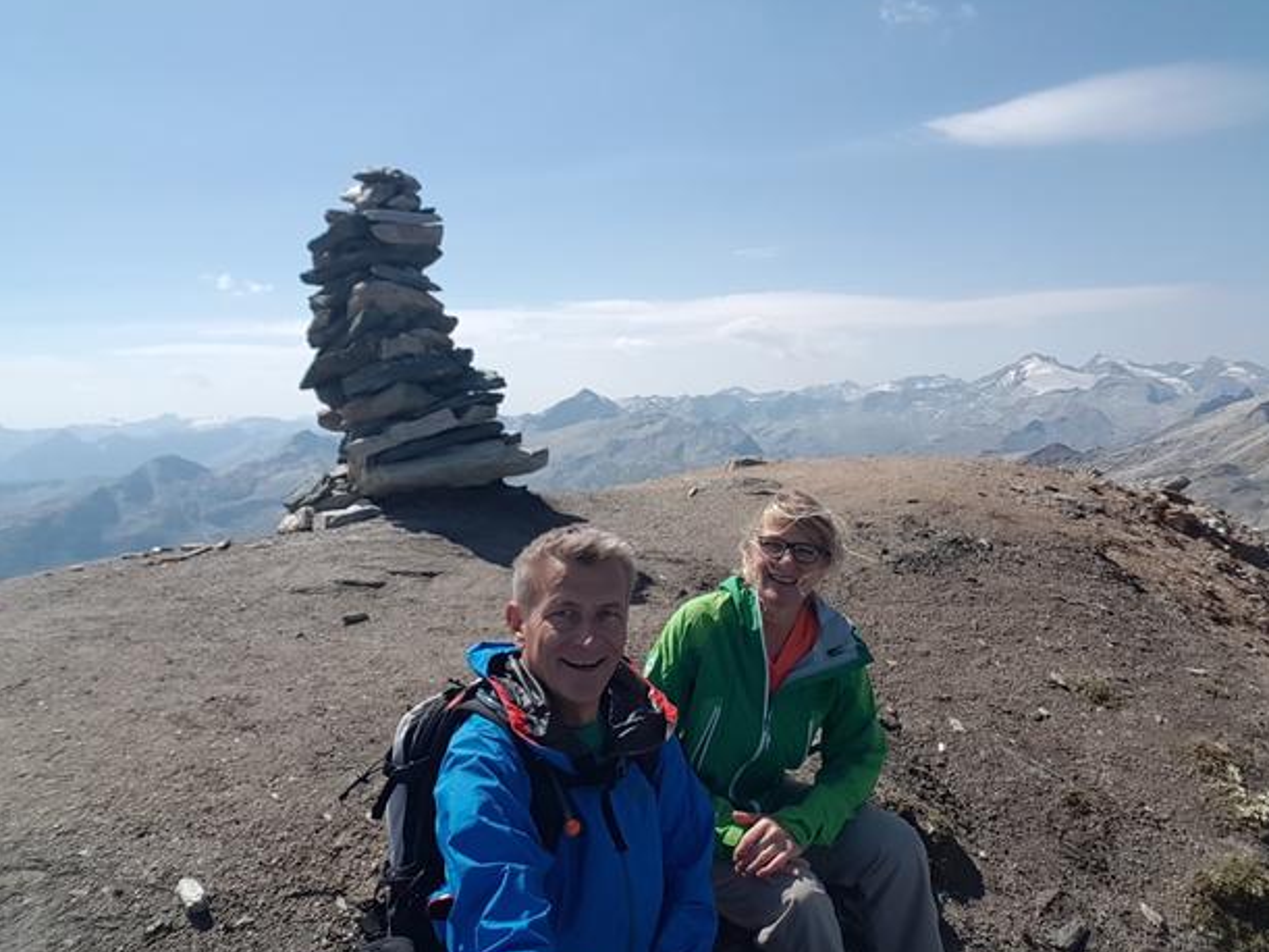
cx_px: 663
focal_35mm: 22
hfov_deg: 76.4
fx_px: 806
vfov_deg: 61.1
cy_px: 478
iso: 50
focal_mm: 2.1
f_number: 1.7
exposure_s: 1/2784
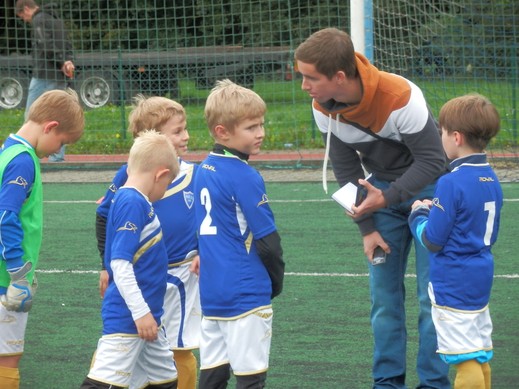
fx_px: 2969
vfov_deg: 7.5
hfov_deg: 10.0
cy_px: 194
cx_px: 260
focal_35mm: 198
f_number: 5.8
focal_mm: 35.1
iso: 320
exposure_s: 1/100
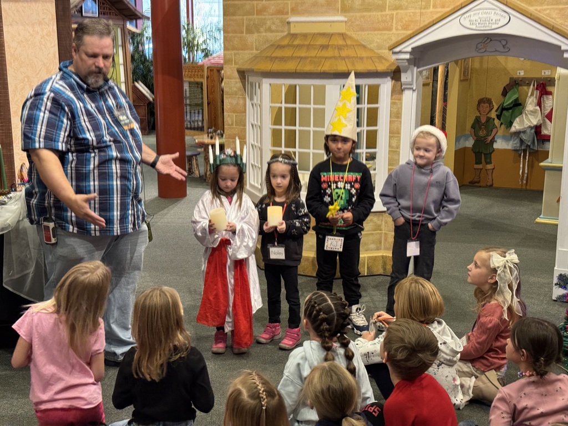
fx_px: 788
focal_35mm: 48
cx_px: 284
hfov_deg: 39.7
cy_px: 213
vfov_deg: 30.3
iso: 320
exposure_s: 1/40
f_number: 1.78
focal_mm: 6.76
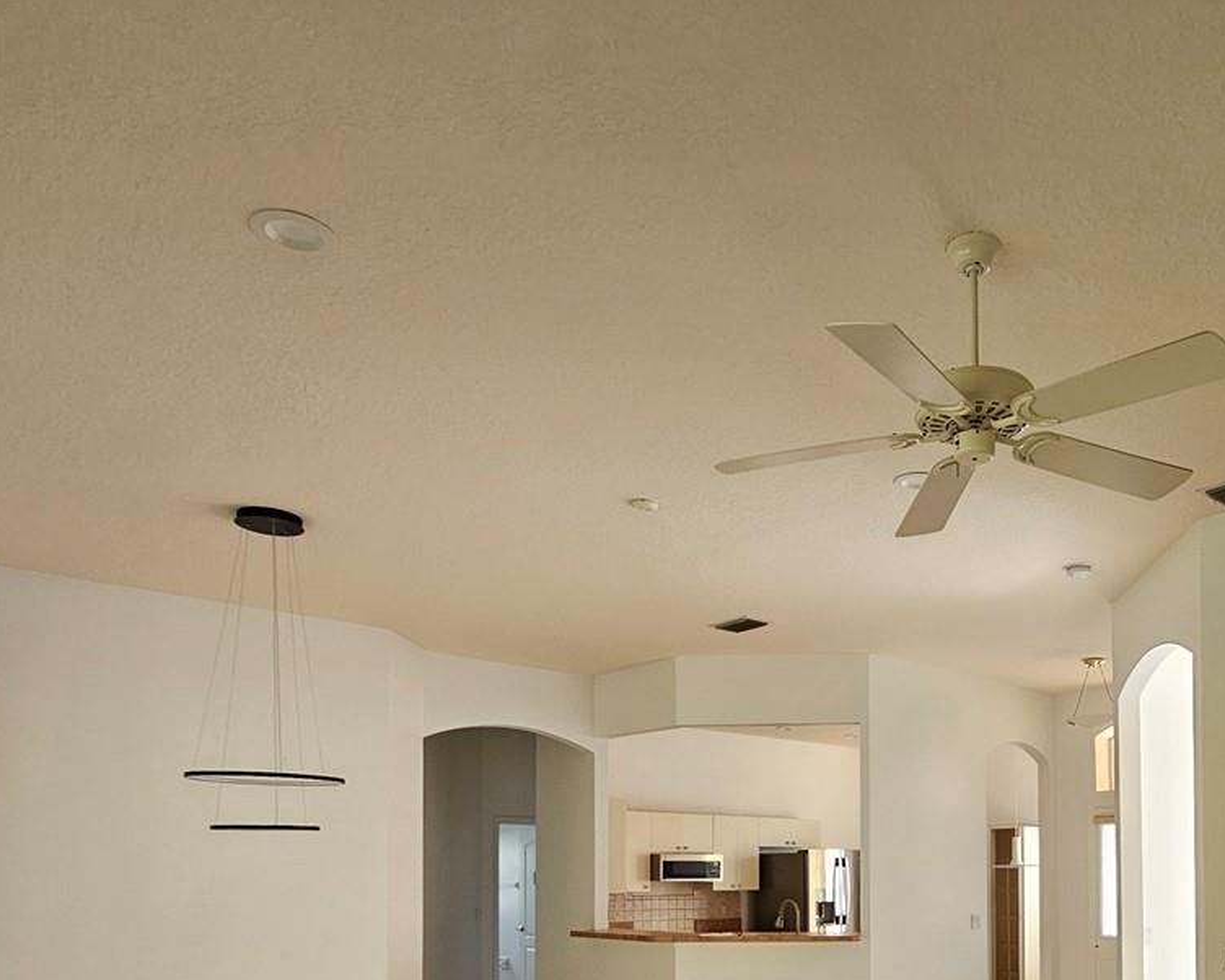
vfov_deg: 48.1
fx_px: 979
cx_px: 814
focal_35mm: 27
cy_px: 869
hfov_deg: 62.5
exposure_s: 1/60
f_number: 2.2
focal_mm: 2.2
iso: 80
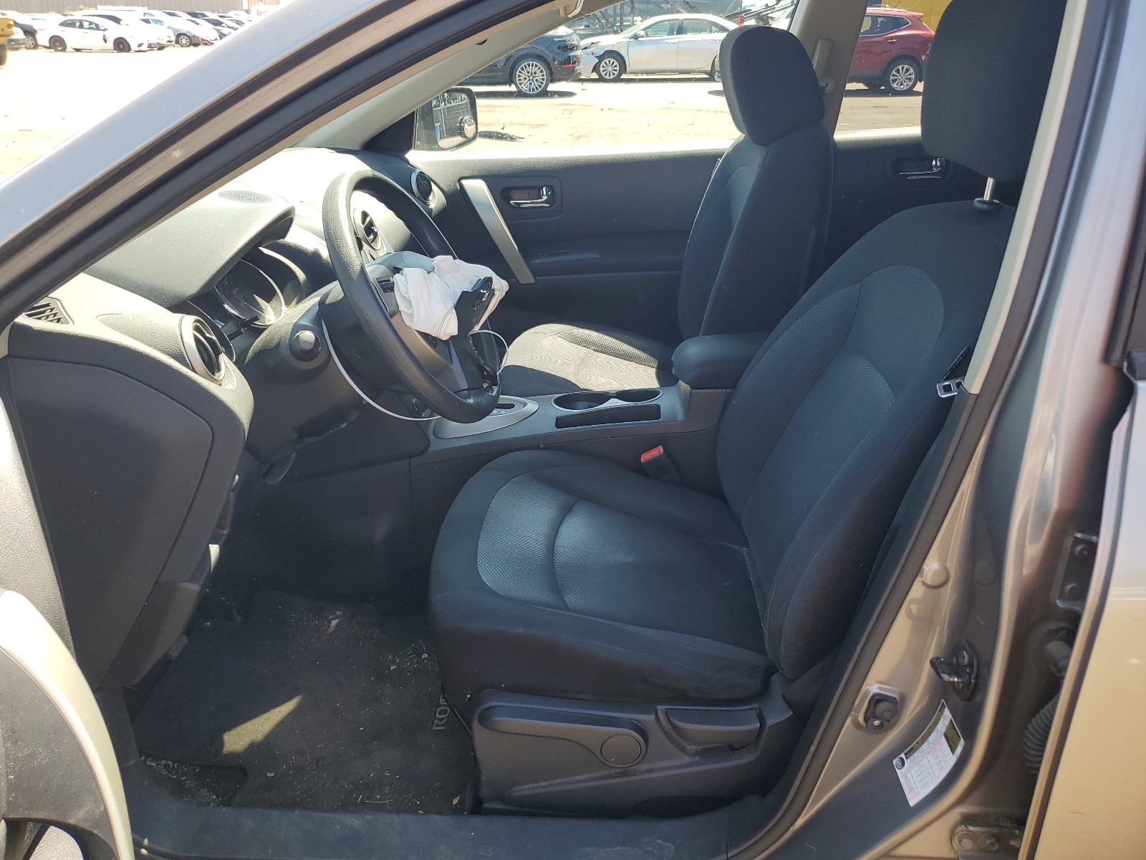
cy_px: 430
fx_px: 861
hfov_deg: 67.3
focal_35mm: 26
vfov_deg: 53.1
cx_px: 573
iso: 50
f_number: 1.5
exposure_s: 1/357
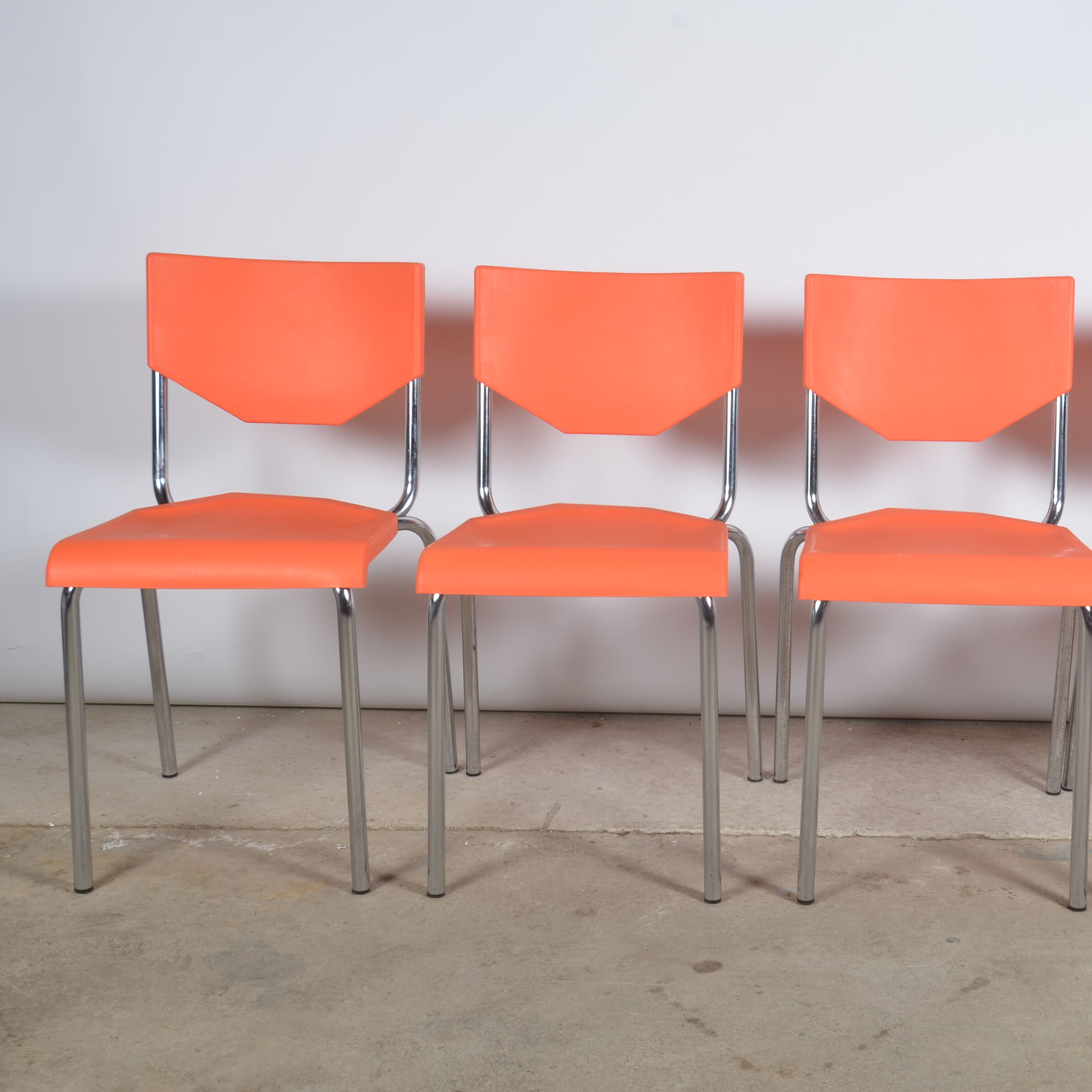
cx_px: 769
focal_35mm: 47
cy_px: 553
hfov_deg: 35.5
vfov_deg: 36.1
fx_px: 1677
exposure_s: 1/125
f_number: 11
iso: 100
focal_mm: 24
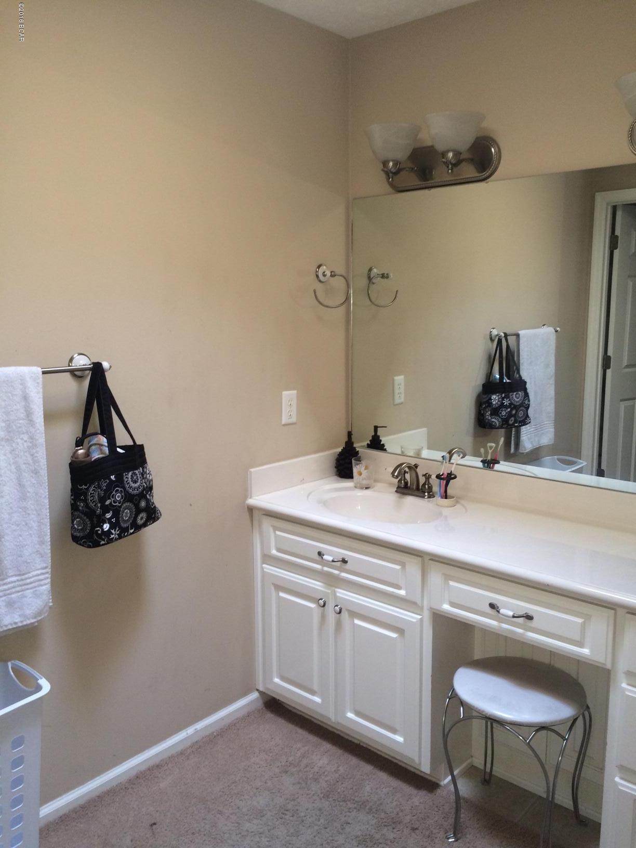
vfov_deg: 61.7
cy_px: 424
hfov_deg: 48.2
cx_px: 318
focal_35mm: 29
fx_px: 710
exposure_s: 1/30
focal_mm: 4.15
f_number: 2.2
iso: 80
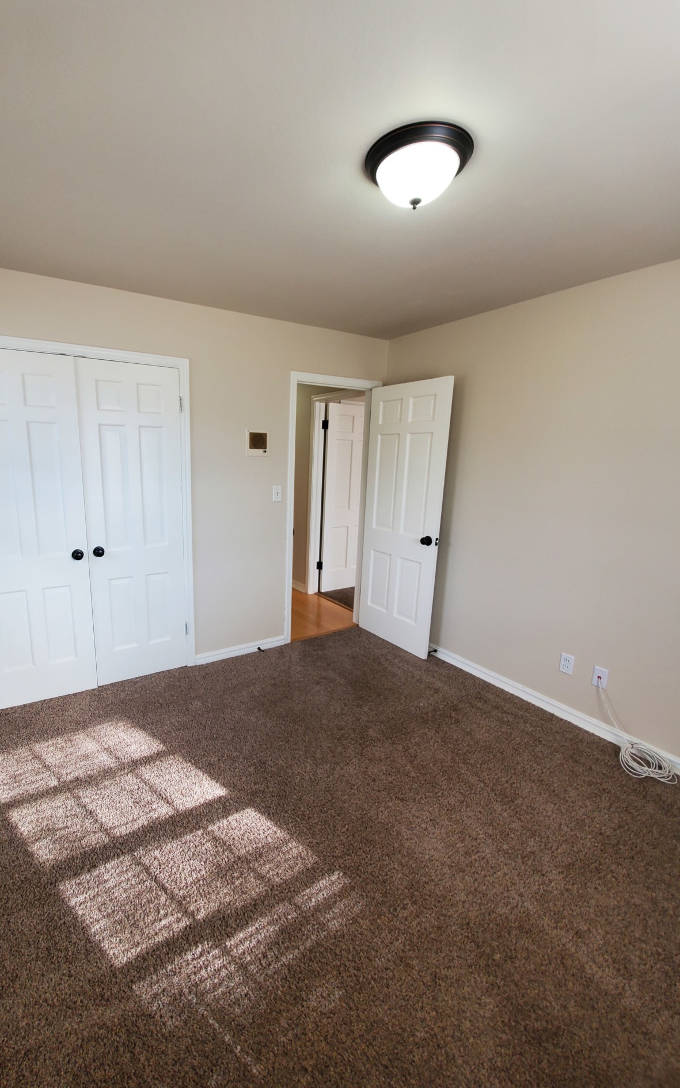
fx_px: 415
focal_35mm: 14
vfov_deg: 105.3
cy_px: 550
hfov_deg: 77.6
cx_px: 268
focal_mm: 1.8
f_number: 2.2
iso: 80
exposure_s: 1/59
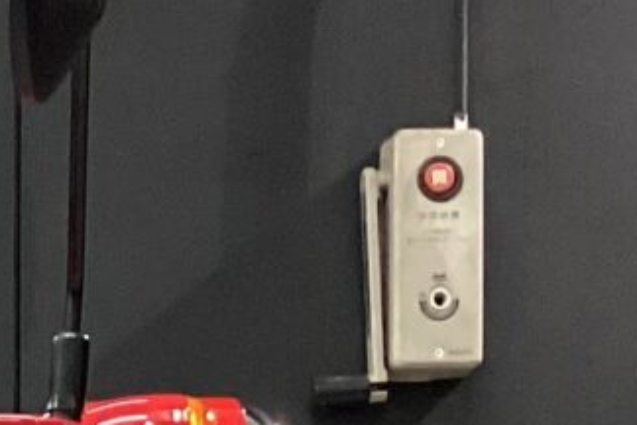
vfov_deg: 6.7
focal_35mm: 191
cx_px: -452
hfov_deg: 10.2
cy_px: 1131
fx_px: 3379
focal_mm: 3.3
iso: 250
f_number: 2.4
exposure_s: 1/60
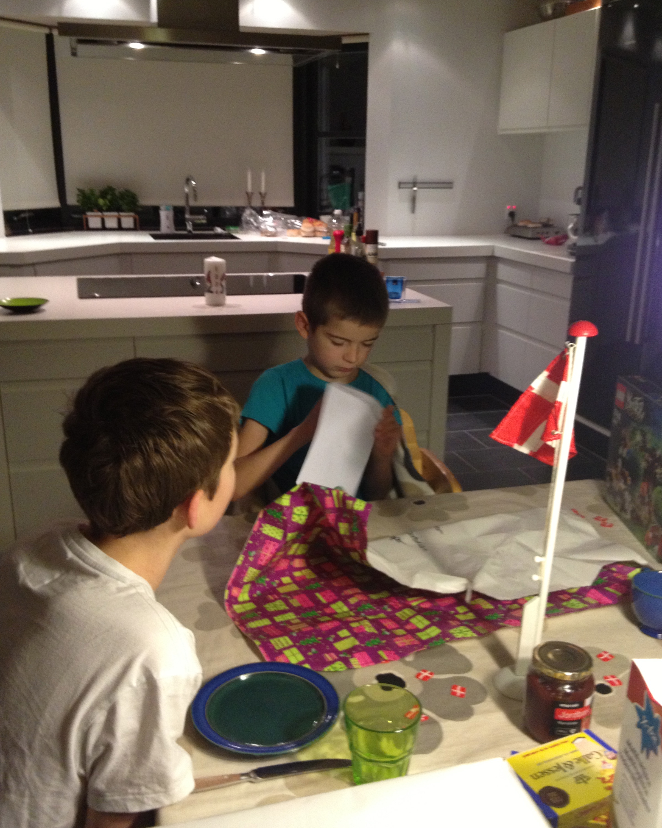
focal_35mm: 37
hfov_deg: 40.1
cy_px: 433
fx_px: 906
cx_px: 332
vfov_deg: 49.1
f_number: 2.4
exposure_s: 1/20
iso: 250
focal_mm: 4.28
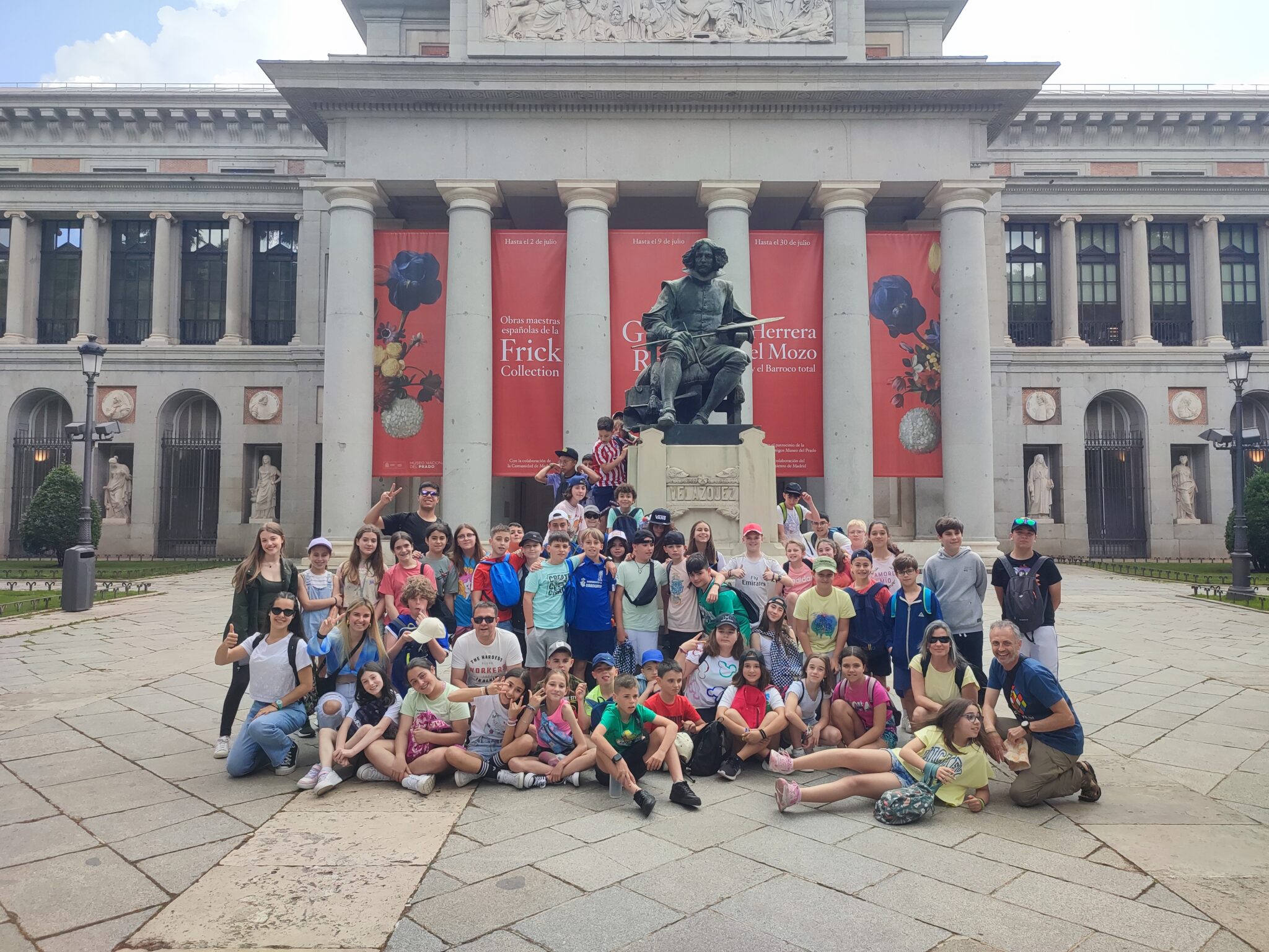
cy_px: 476
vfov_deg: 54.9
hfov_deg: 69.4
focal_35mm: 25
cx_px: 634
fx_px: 916
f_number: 1.9
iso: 50
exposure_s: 1/401
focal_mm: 6.04
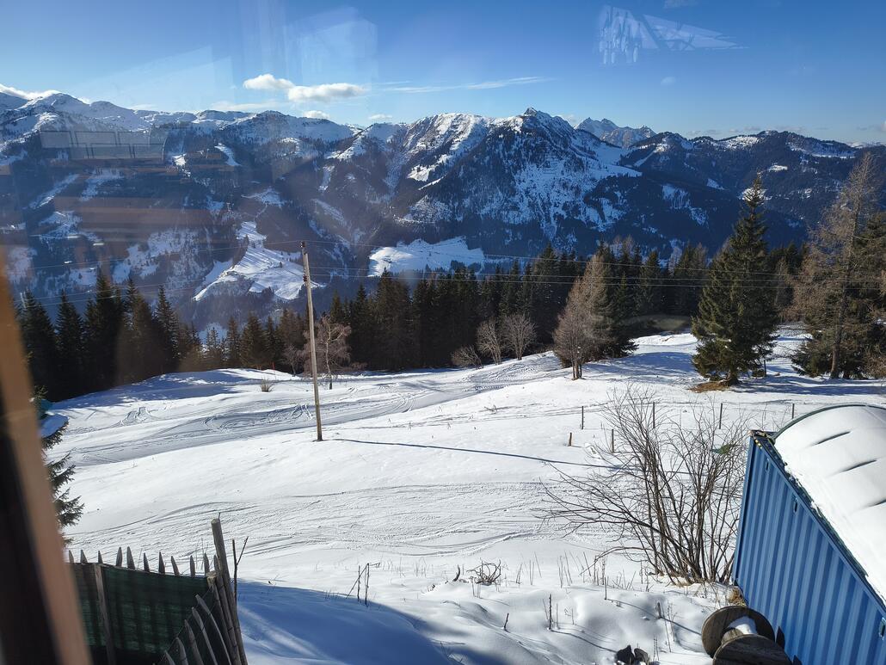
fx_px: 614
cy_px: 332
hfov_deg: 71.6
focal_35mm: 24
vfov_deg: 56.8
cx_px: 443
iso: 101
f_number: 1.8
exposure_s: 1/2332
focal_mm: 5.56
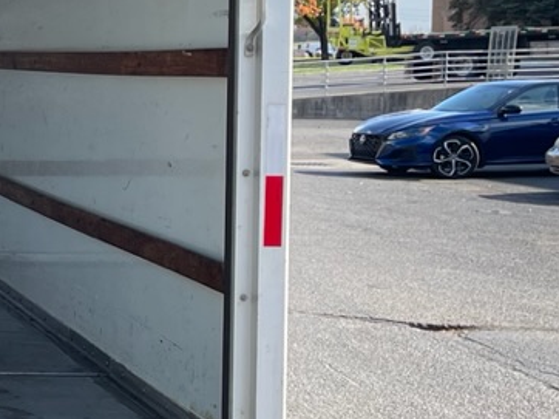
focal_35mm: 92
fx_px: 1485
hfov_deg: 18.6
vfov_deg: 16.0
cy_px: 130
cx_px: -300
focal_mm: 5.1
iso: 32
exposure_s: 1/985
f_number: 1.6
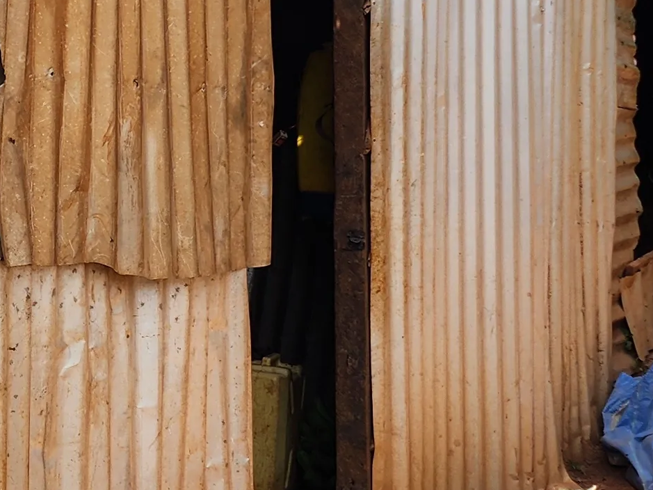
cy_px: 118
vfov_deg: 15.0
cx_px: 93
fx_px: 1848
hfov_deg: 19.7
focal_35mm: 98
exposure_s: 1/820
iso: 12
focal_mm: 6.4
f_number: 1.8
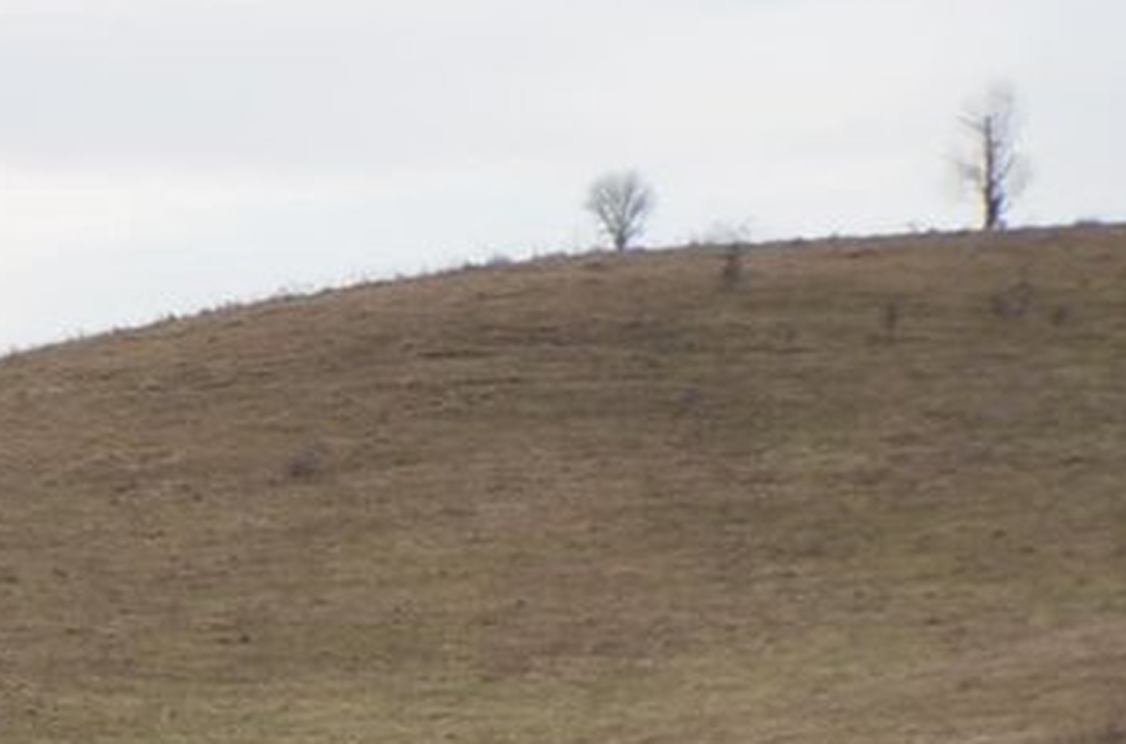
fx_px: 5490
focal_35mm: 176
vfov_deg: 7.4
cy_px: 1573
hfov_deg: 10.7
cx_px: -1120
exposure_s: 1/250
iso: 200
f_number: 8
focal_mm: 24
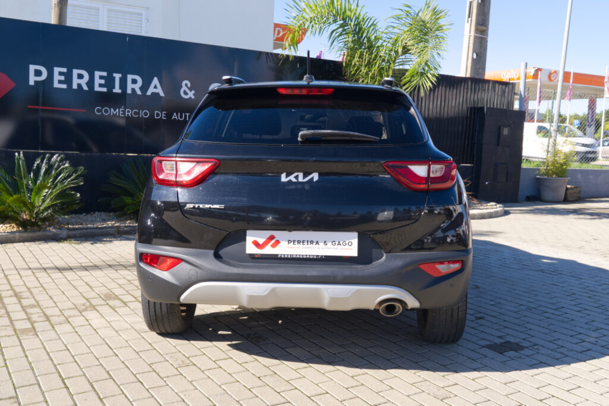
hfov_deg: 53.1
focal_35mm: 36
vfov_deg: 36.9
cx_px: 304
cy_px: 203
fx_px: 609
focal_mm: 24.2
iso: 160
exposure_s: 1/80
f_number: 9
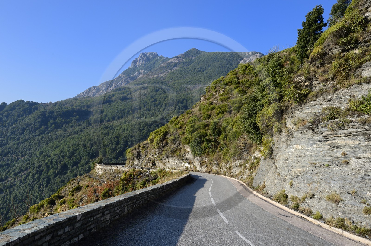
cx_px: 186
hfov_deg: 55.8
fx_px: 350
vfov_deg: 38.8
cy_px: 123
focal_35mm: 34
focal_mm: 34
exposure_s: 1/200
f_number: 10
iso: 200
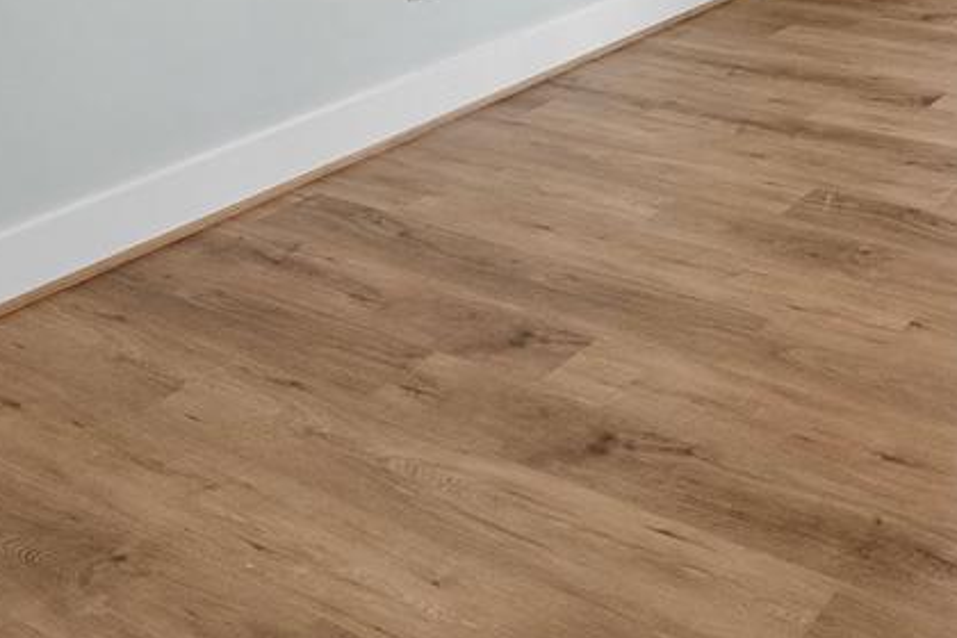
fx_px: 1276
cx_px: 895
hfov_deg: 37.8
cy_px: -326
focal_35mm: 48
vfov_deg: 22.7
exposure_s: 1/10
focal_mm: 14
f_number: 8
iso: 1000
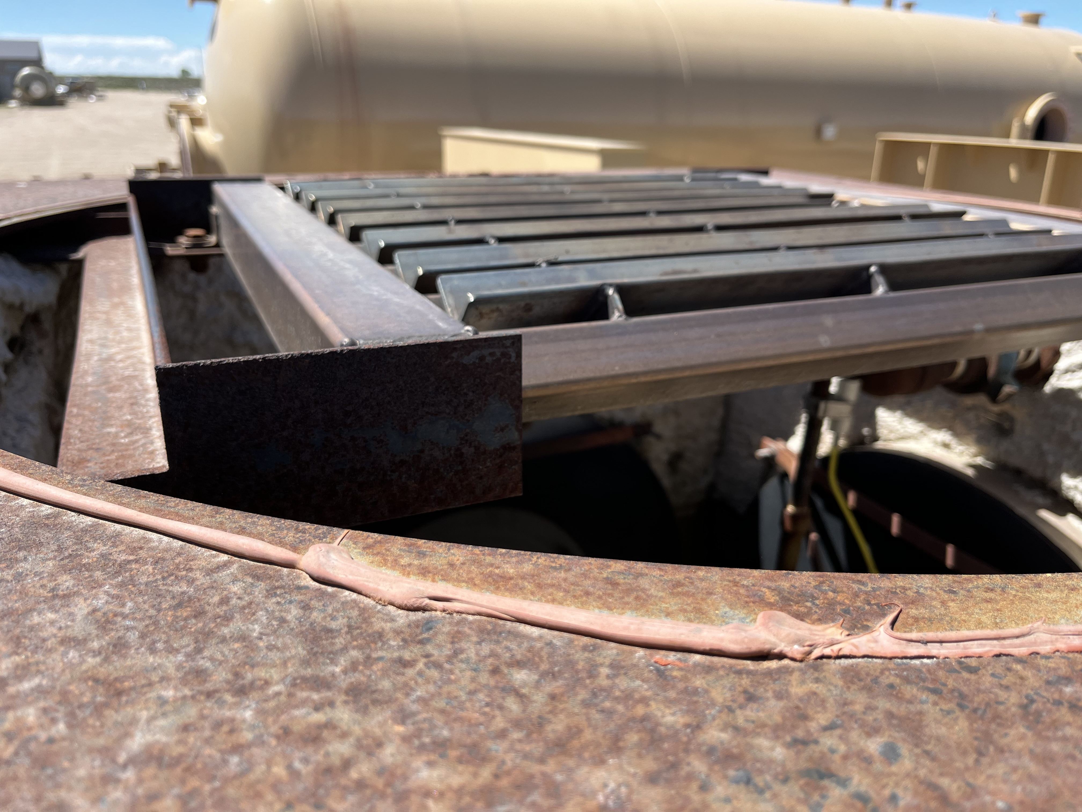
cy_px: 406
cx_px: 541
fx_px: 813
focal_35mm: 26
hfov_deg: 67.3
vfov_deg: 53.1
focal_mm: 5.1
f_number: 1.6
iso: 50
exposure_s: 1/2024
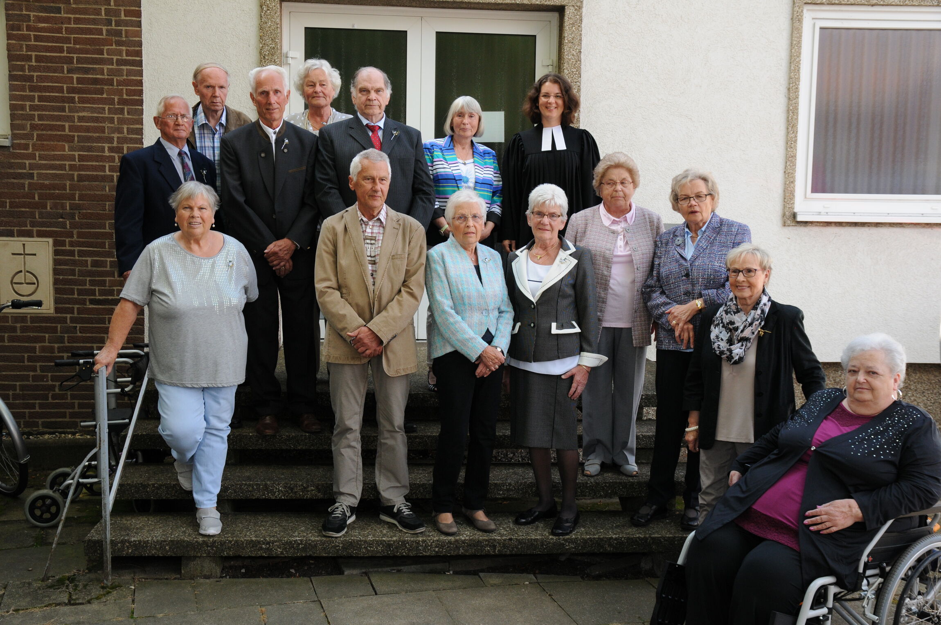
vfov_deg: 34.1
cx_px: 470
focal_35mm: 39
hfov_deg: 49.6
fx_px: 1018
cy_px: 312
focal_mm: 26
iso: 500
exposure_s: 1/250
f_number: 5
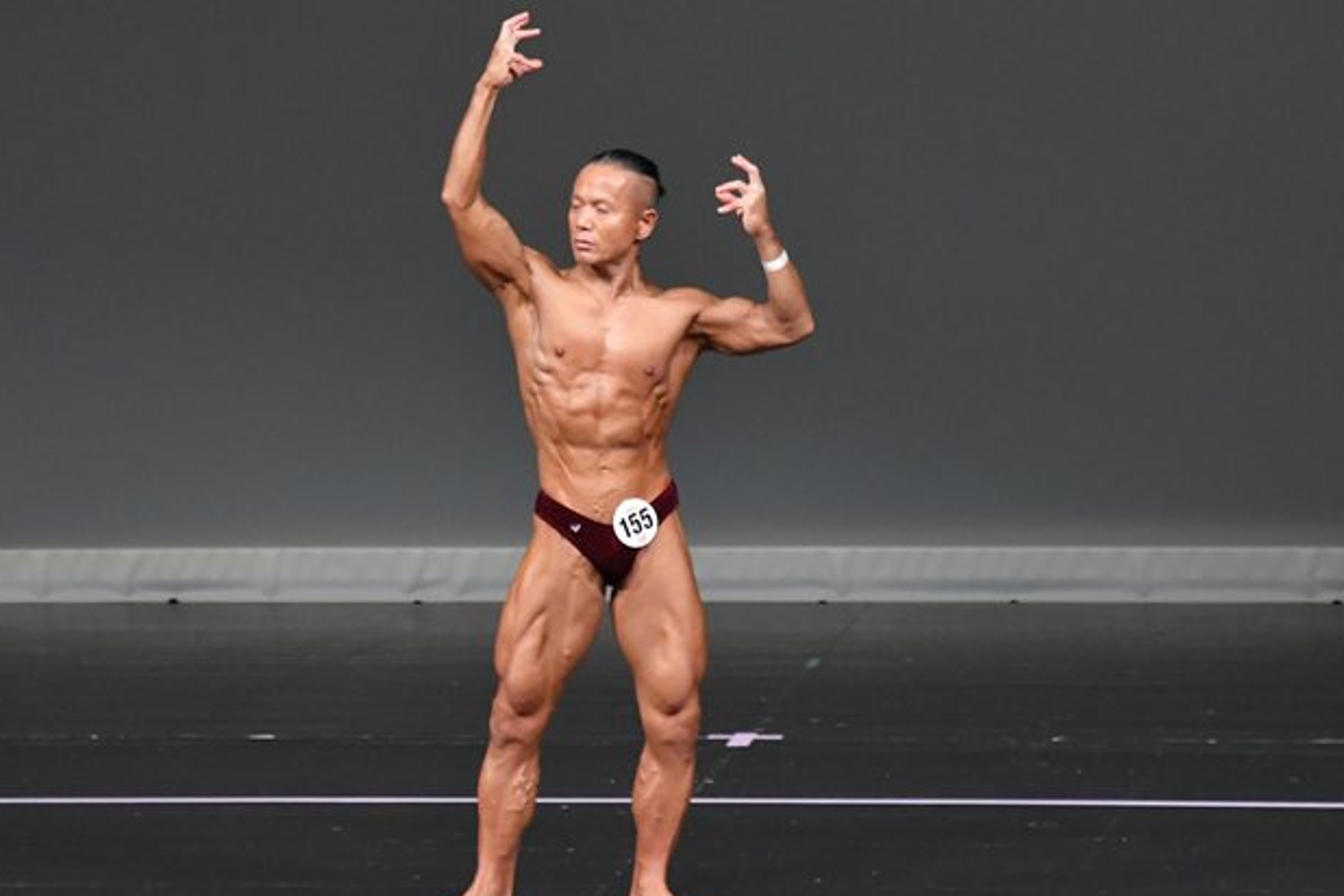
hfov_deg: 5.5
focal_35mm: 376
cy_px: 439
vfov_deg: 3.7
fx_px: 14036
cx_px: 549
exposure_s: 1/400
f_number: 5.6
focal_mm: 200
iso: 4000
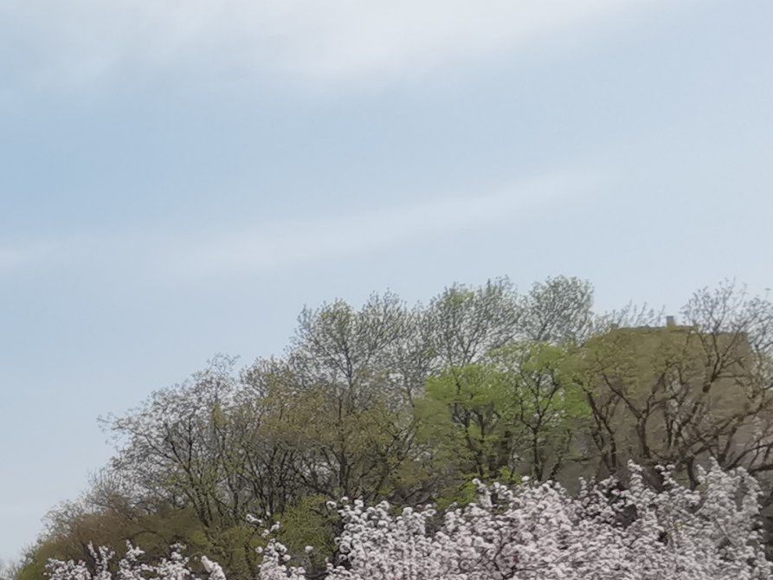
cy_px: 601
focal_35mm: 52
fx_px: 1161
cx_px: -203
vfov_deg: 26.3
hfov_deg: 30.1
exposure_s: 1/2000
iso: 50
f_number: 2.4
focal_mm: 1.78
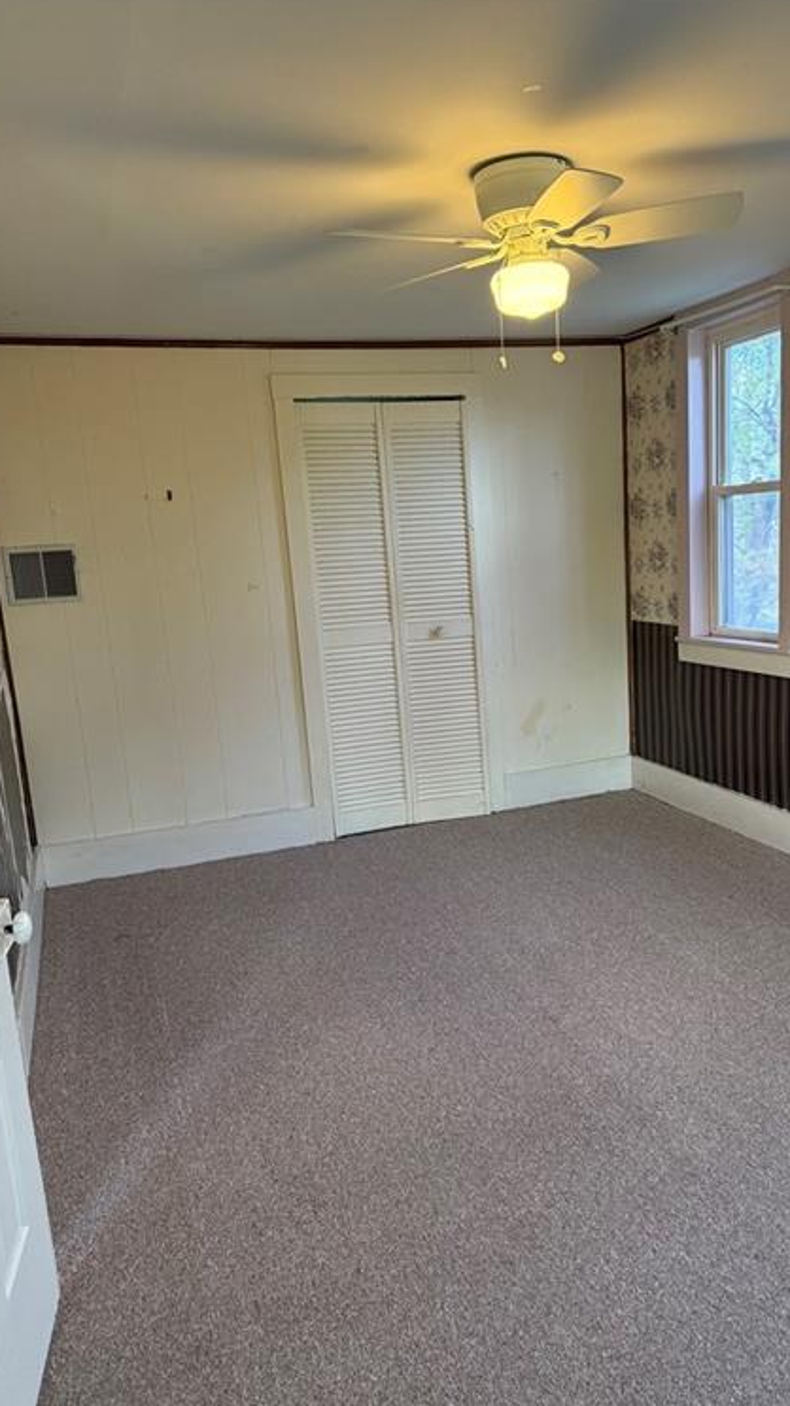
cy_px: 712
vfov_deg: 69.9
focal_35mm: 27
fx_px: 1006
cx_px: 459
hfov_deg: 42.7
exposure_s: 1/120
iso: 320
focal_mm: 6.76
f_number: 1.78
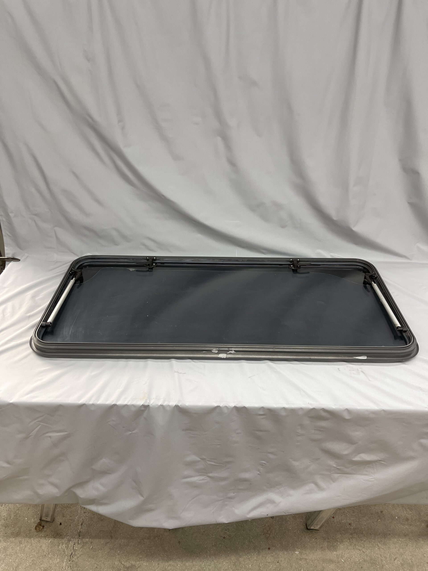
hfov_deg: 53.1
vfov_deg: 67.3
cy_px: 286
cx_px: 214
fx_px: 429
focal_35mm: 26
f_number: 1.6
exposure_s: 1/100
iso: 125
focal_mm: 5.1
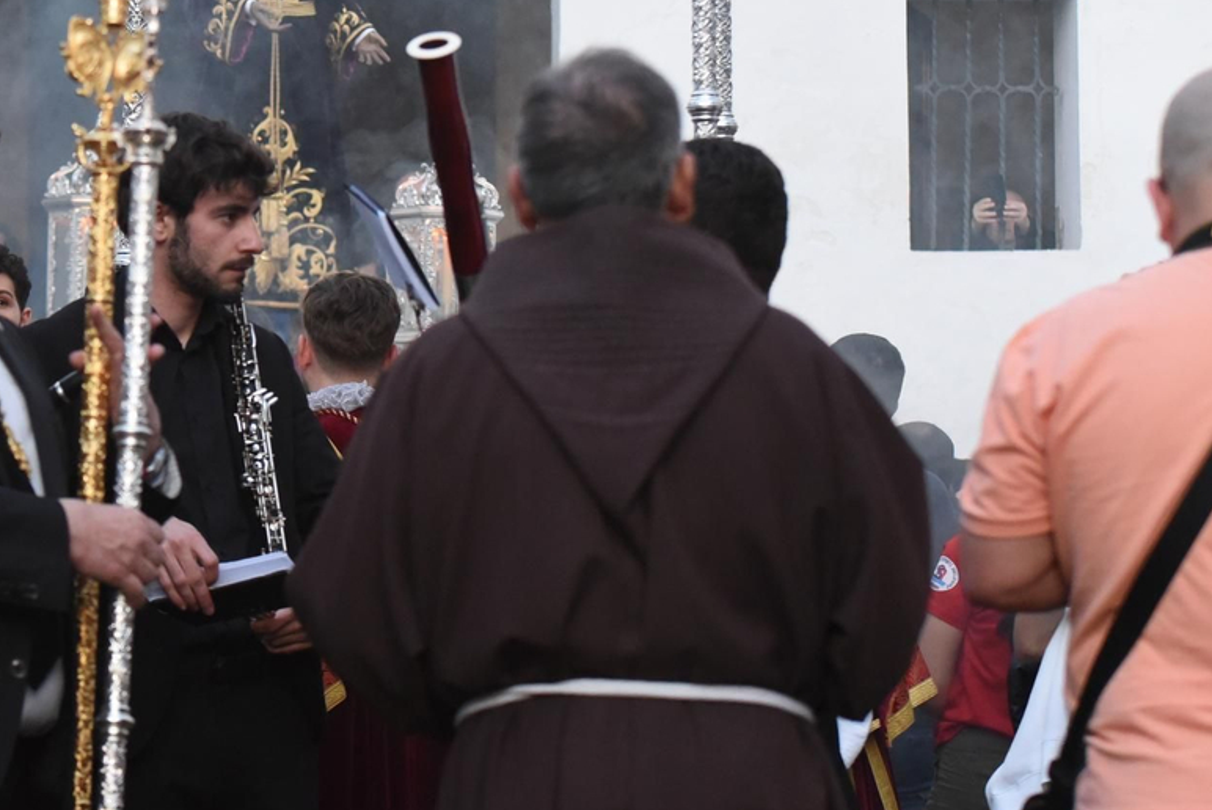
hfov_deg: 14.0
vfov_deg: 9.5
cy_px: 148
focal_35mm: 145
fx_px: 4885
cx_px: 168
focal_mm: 70
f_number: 3.5
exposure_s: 1/200
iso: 3600
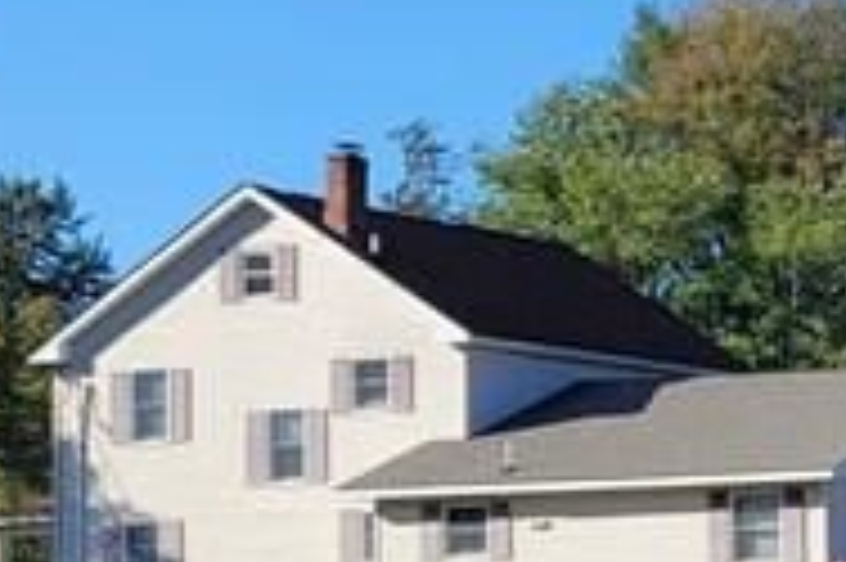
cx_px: 2092
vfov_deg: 9.6
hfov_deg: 11.6
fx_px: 3334
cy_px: 513
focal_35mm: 142
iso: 20
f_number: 1.8
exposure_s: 1/626
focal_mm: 7
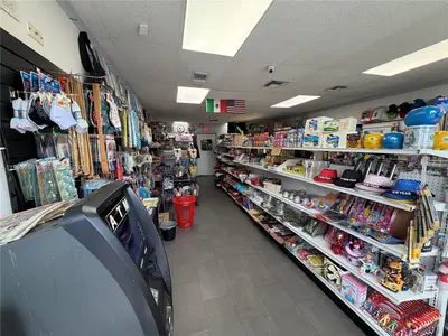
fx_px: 181
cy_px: 168
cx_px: 224
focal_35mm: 14
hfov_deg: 102.1
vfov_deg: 85.7
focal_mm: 2.22
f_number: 2.2
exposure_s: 1/120
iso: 125
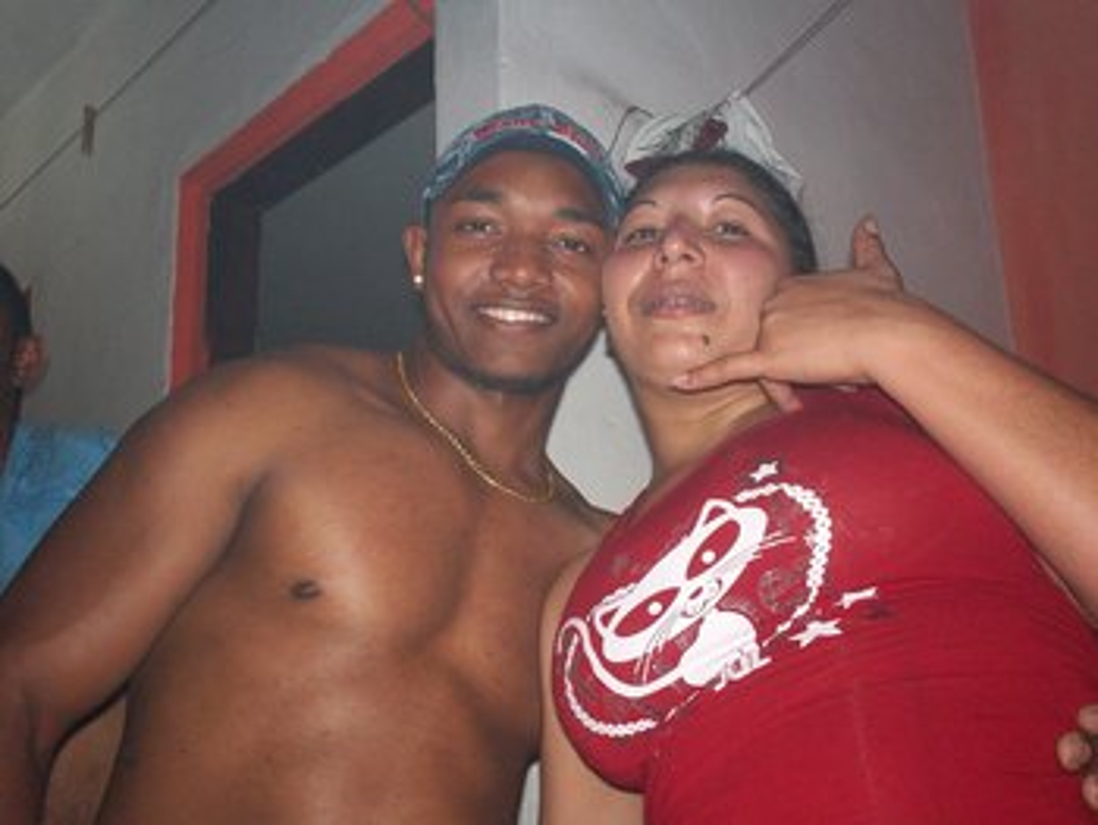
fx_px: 1206
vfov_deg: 37.8
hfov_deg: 48.9
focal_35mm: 38
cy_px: 412
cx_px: 549
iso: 160
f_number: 4.5
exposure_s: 1/30
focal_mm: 6.3
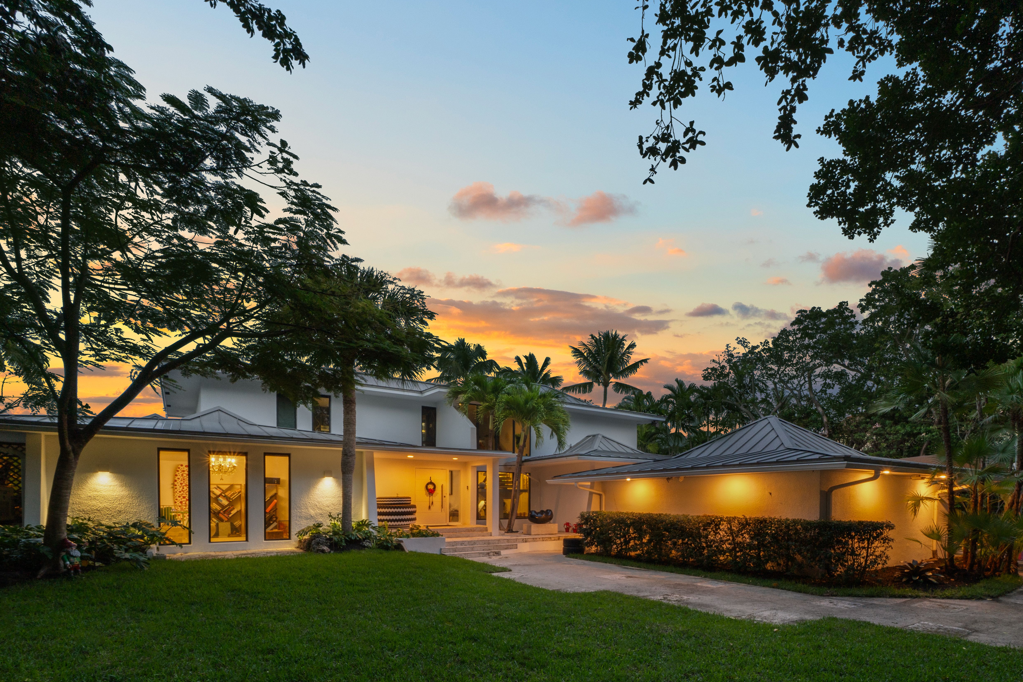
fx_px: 483
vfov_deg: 69.3
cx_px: 618
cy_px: 428
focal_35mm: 17
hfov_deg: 92.0
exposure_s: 1/5
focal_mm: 12
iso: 320
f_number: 11
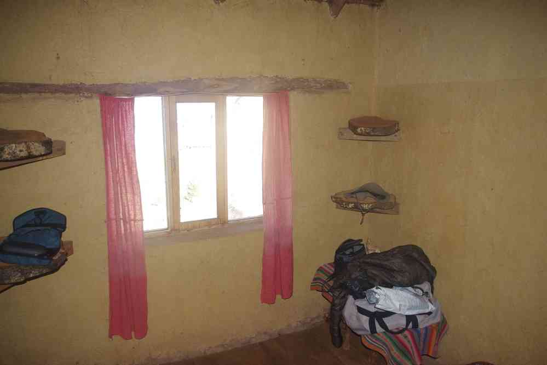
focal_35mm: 27
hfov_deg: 67.4
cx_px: 274
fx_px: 410
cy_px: 182
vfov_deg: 47.9
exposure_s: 1/50
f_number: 4
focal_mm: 18
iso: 400
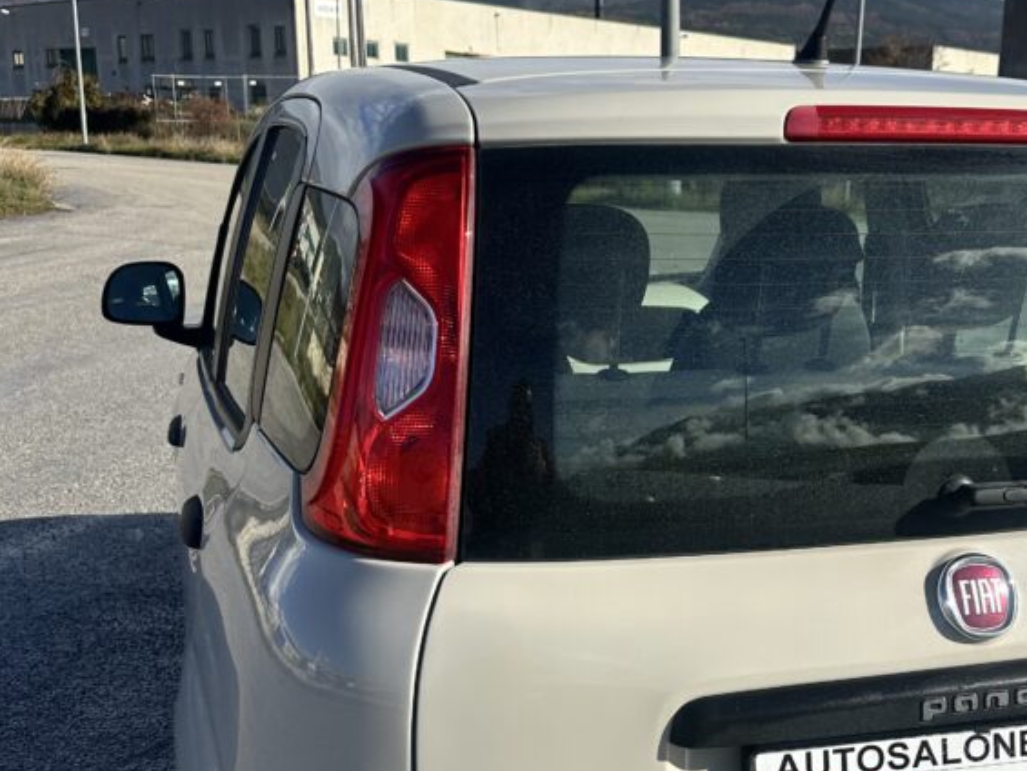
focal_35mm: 34
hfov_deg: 52.8
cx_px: 693
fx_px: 1009
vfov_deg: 41.2
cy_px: 522
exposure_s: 1/6211
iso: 80
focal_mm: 6.86
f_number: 1.78
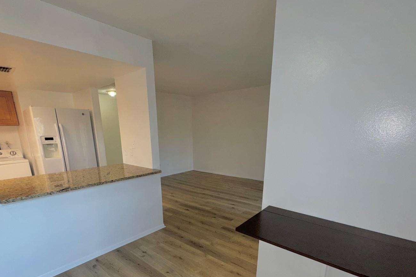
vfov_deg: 65.5
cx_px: 200
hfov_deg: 90.0
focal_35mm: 18
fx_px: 208
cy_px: 186
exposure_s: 1/60
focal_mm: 2.22
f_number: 2.2
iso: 80
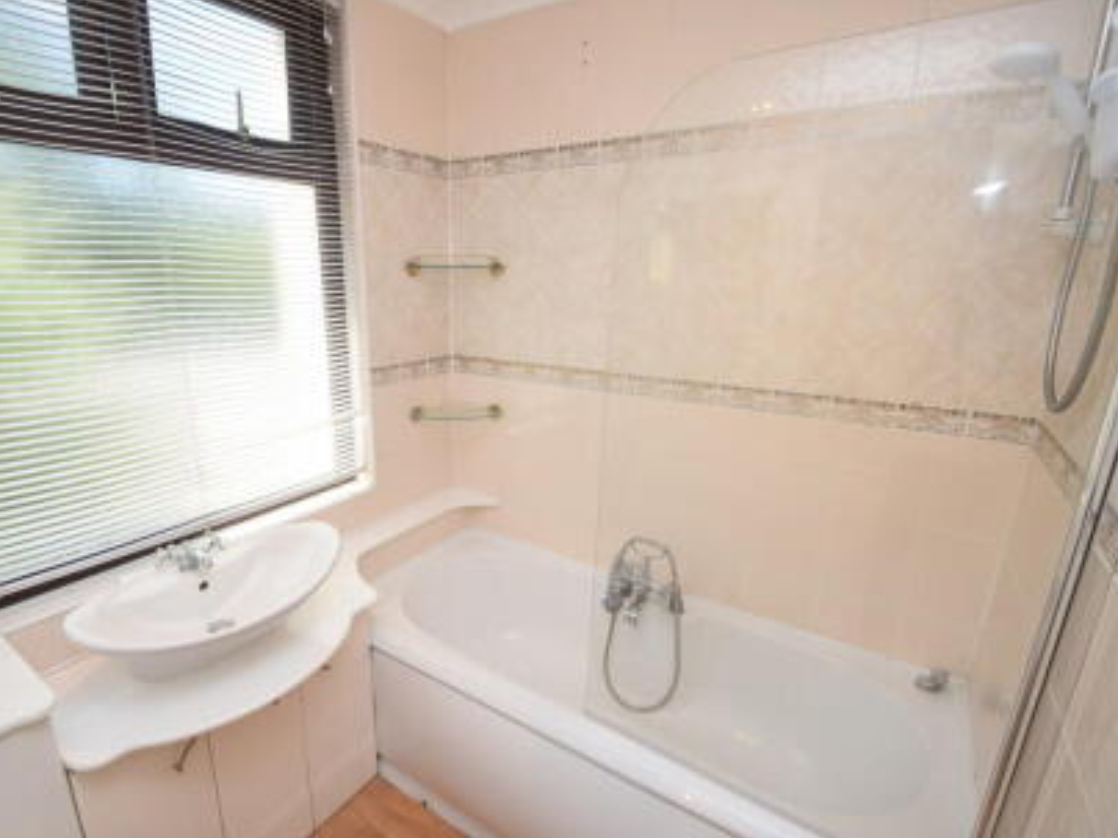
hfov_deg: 90.7
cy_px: 436
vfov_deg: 74.7
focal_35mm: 17
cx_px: 504
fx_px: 549
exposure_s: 1/125
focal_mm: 10
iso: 180
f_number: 5.6
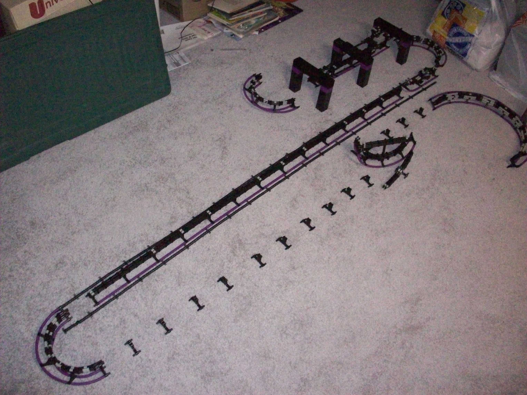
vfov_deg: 38.7
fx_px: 563
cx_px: 264
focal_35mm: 37
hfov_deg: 50.1
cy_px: 198
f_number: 2.8
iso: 800
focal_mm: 6.2
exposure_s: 1/128
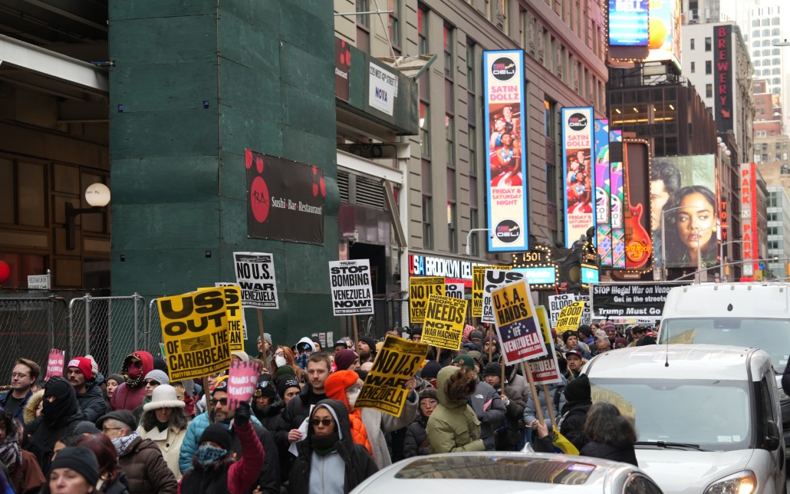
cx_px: 394
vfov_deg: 18.1
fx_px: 1550
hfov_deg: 28.6
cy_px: 258
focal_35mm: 72
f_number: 4
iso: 500
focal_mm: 70
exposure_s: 1/160
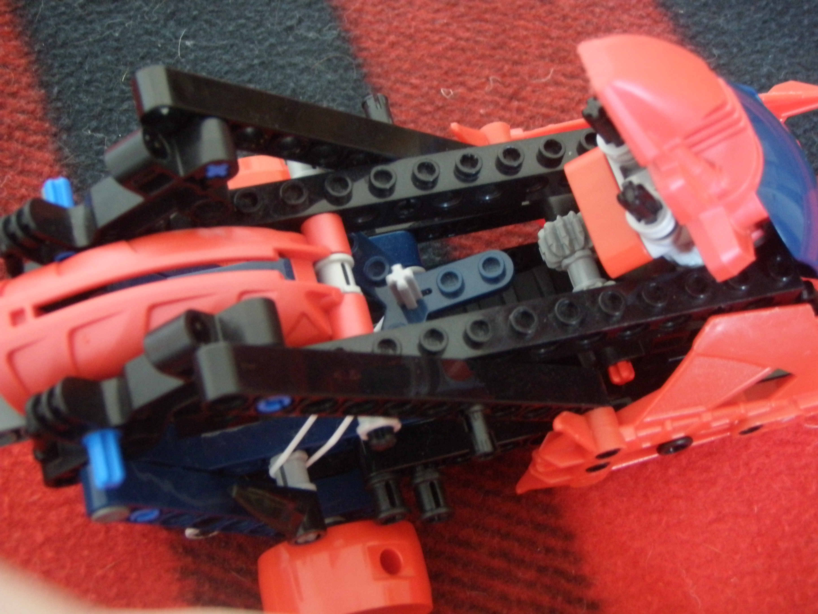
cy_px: 307
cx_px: 409
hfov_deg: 37.5
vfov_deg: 28.6
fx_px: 1205
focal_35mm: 51
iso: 400
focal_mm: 9.1
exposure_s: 1/4
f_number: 4
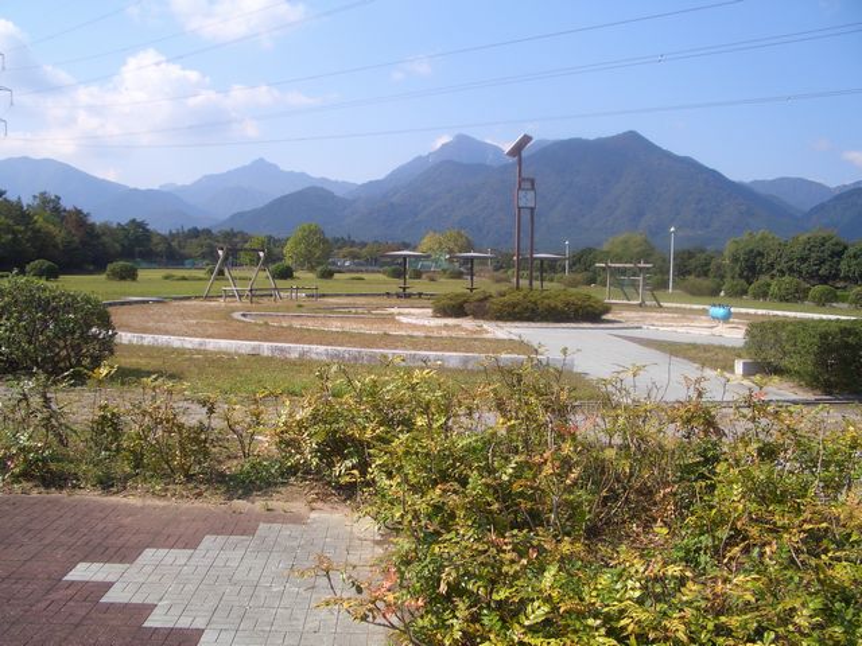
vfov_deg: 40.7
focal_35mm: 35
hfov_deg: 52.6
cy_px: 323
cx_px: 431
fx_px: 872
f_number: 4.3
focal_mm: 5.8
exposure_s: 1/320
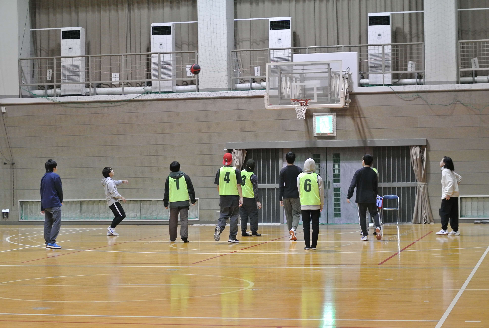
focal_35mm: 86
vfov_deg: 15.9
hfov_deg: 23.6
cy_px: 164
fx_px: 1170
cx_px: 244
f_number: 2.2
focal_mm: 32
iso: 800
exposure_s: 1/160
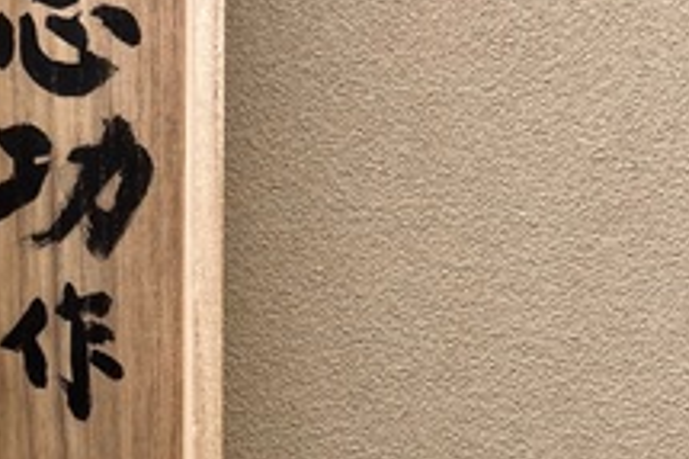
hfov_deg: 28.4
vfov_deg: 19.6
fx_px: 1300
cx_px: 59
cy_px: 408
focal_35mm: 68
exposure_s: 1/60
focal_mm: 5.7
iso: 80
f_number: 1.5
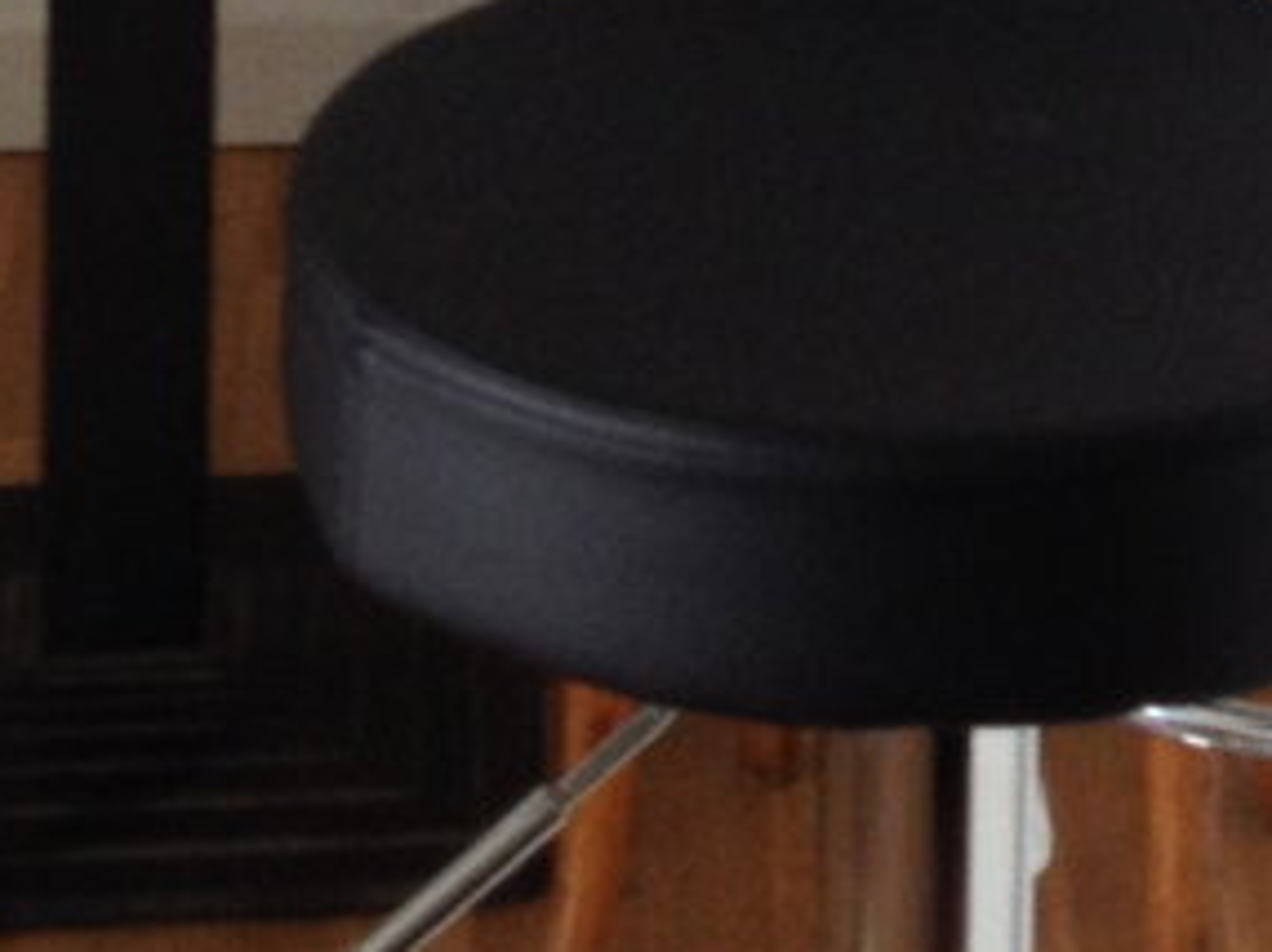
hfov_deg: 10.0
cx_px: 1437
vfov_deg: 7.0
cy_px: -1553
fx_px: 7196
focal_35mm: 196
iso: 50
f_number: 2.4
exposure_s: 1/30
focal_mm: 4.28
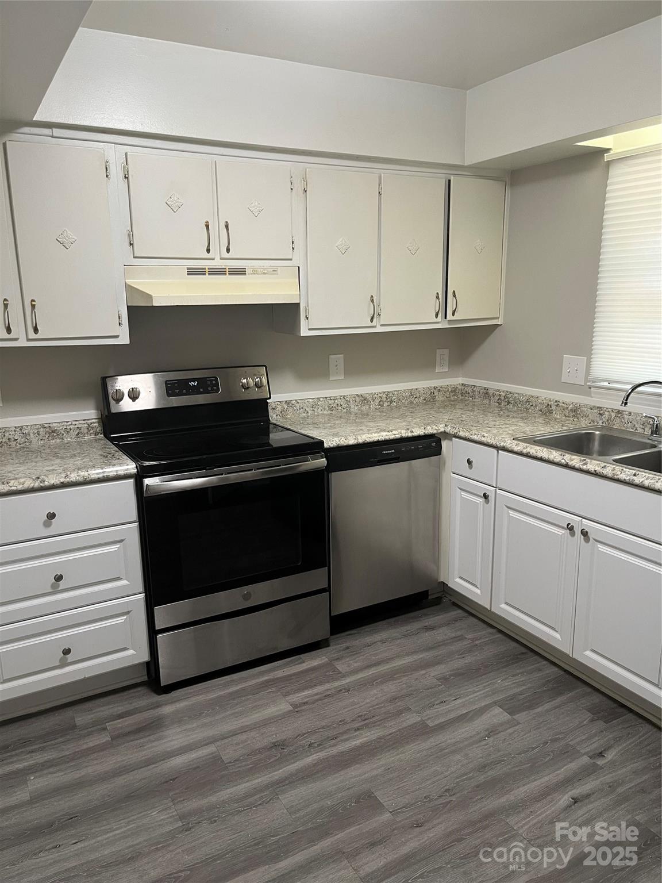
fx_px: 663
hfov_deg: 53.1
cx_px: 331
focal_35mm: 26
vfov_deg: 67.3
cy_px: 442
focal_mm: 5.1
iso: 100
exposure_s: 1/60
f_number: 1.6
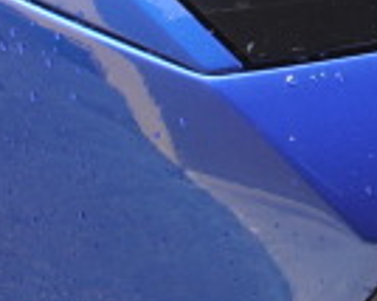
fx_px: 3601
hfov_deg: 5.9
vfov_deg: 4.8
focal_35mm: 323
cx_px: 660
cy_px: -66
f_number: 5.6
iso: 100
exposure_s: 1/125
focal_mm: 30
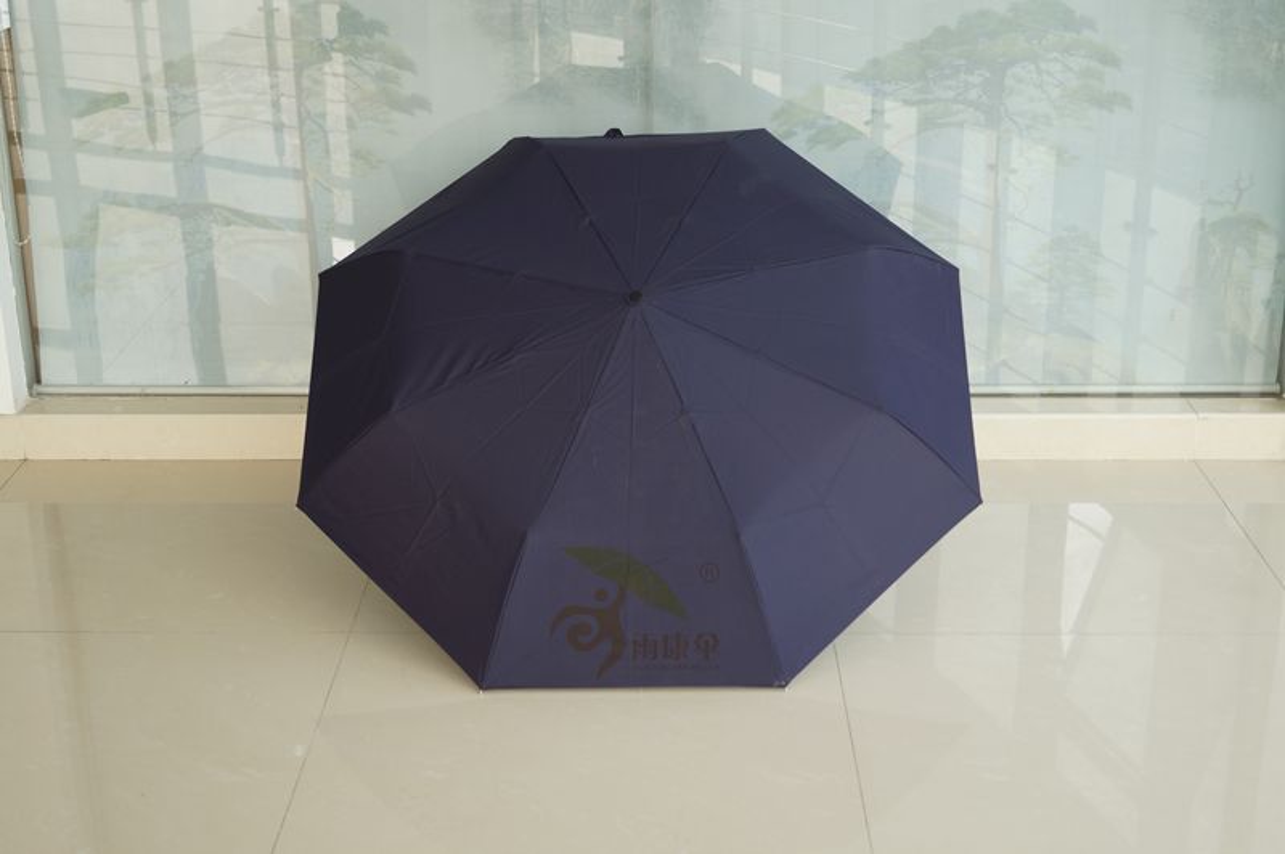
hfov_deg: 37.9
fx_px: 1872
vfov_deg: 25.7
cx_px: 642
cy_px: 427
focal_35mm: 52
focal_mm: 35
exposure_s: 1/60
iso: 200
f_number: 4.5
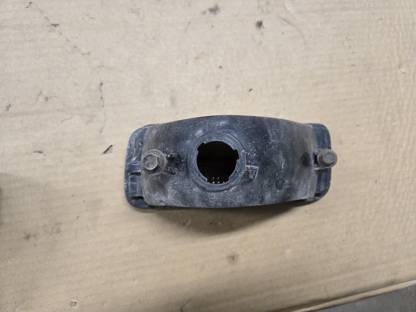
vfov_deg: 58.9
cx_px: 208
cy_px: 156
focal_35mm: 23
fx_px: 276
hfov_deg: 73.9
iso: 640
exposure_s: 1/120
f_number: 1.8
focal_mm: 5.4
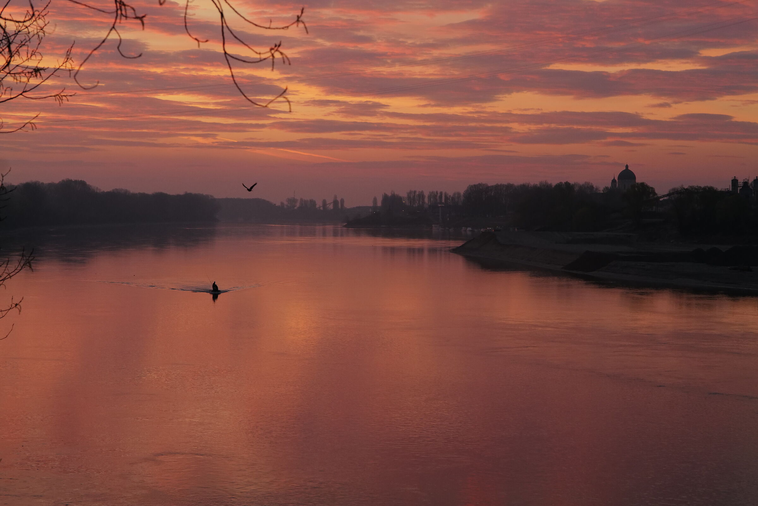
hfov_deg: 22.6
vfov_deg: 15.2
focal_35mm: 90
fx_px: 1896
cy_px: 253
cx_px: 379
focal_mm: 90
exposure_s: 1/250
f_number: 6.8
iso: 2500
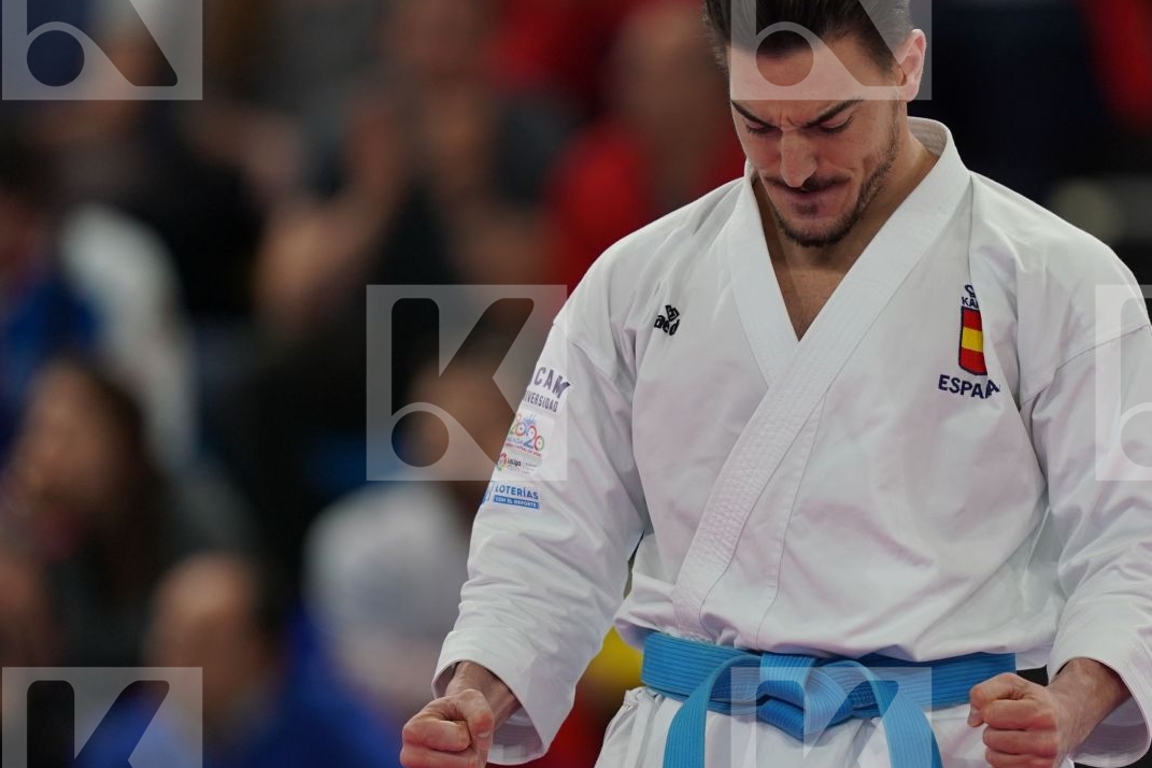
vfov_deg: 2.0
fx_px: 21502
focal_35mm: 672
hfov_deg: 3.1
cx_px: 831
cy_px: 383
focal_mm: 400
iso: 500
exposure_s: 1/320
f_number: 2.8
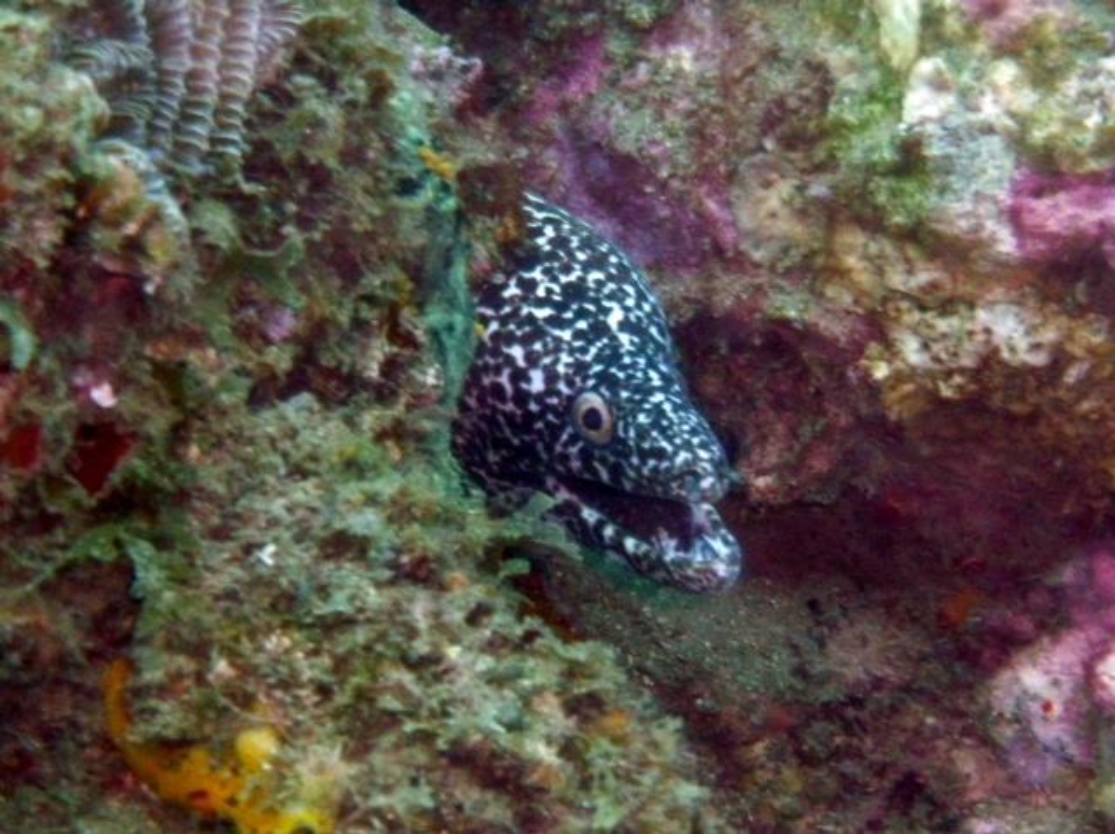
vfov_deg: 10.1
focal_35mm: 147
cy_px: 417
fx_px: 4731
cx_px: 558
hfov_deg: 13.4
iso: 800
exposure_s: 1/40
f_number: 4.8
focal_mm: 25.2
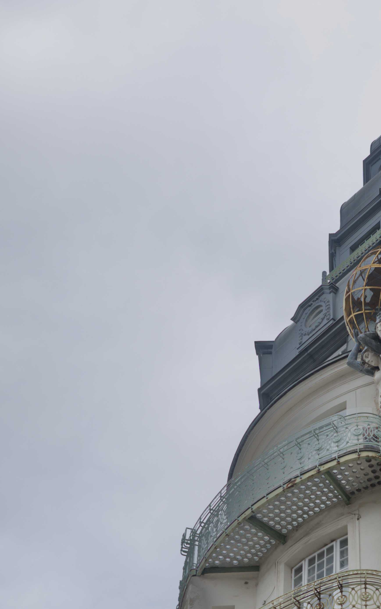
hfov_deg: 14.8
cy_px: 443
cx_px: 305
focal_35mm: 88
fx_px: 1462
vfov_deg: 23.4
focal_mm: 26
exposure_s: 1/320
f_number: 5
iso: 100
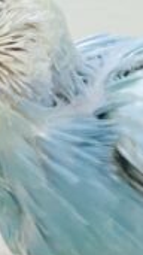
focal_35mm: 212
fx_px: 1431
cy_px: 213
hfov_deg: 5.7
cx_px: 203
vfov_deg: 10.1
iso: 80
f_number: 2
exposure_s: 1/99
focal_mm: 6
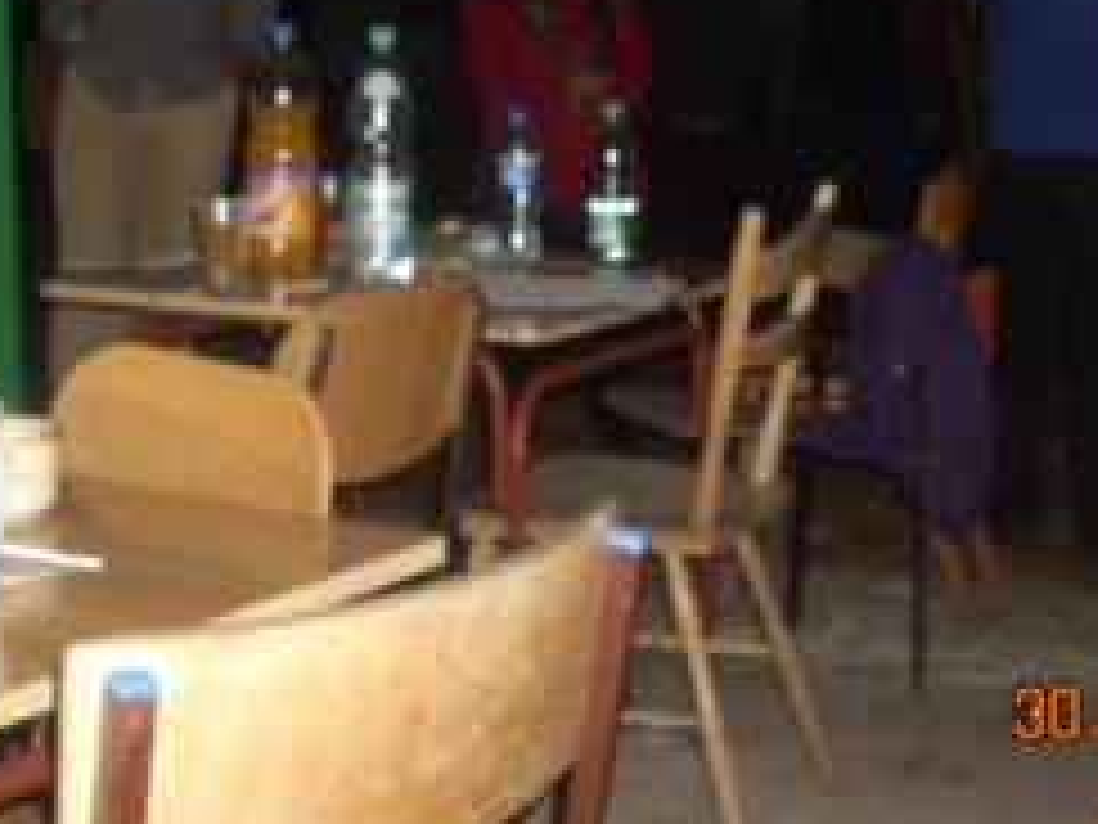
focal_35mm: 68
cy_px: 113
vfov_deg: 21.2
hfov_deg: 28.5
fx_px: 2157
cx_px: 436
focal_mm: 6.2
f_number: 2.8
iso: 259
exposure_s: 1/60
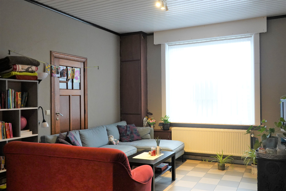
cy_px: 96
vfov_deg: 38.9
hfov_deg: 55.8
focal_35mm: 34
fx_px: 270
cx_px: 143
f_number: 4
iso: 800
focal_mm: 12.51
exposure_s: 1/40
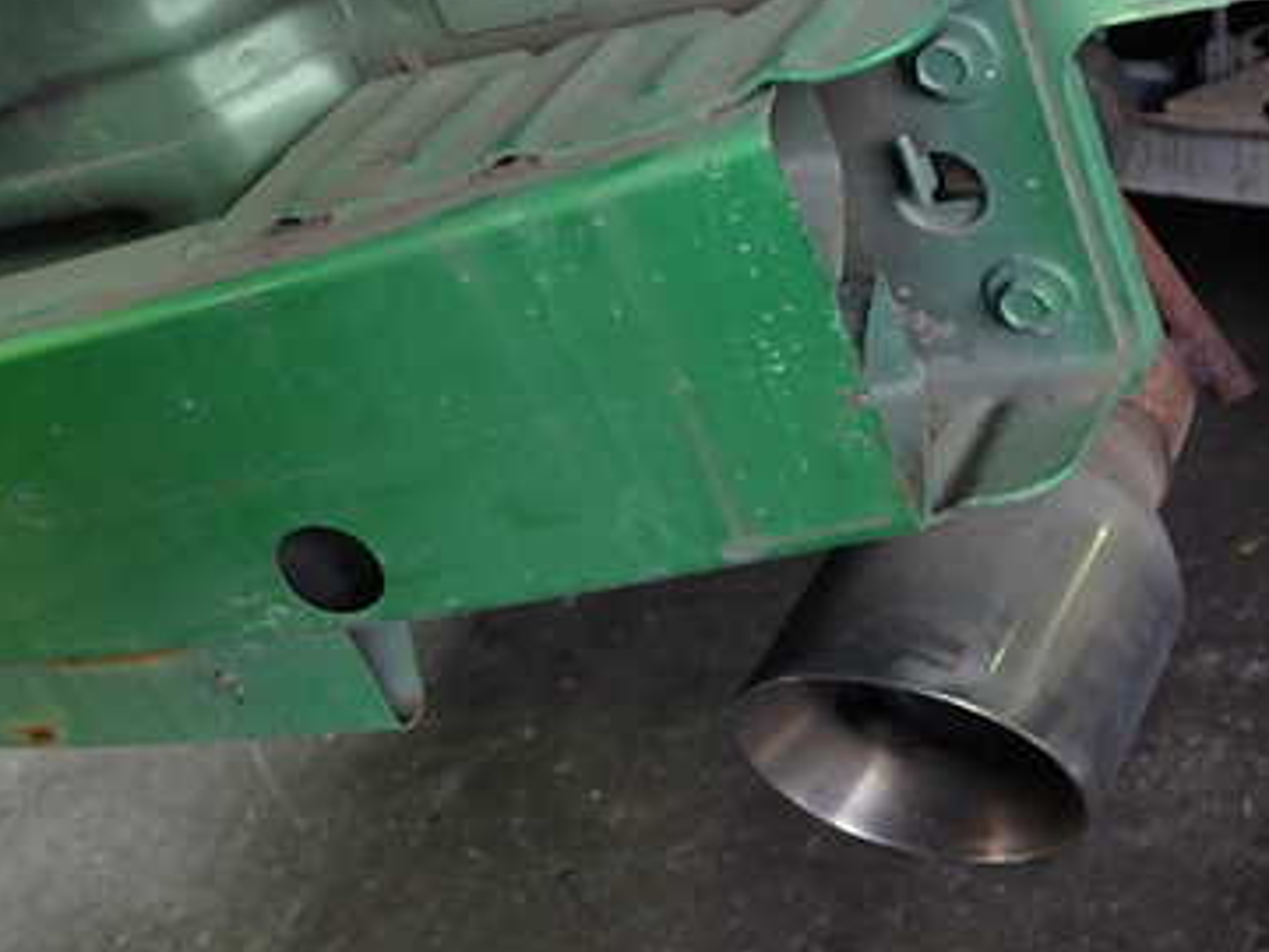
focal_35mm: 50
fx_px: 1833
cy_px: 427
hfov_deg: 36.9
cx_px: 257
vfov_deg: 29.1
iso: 200
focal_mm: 5.4
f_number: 2.3
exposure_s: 1/40
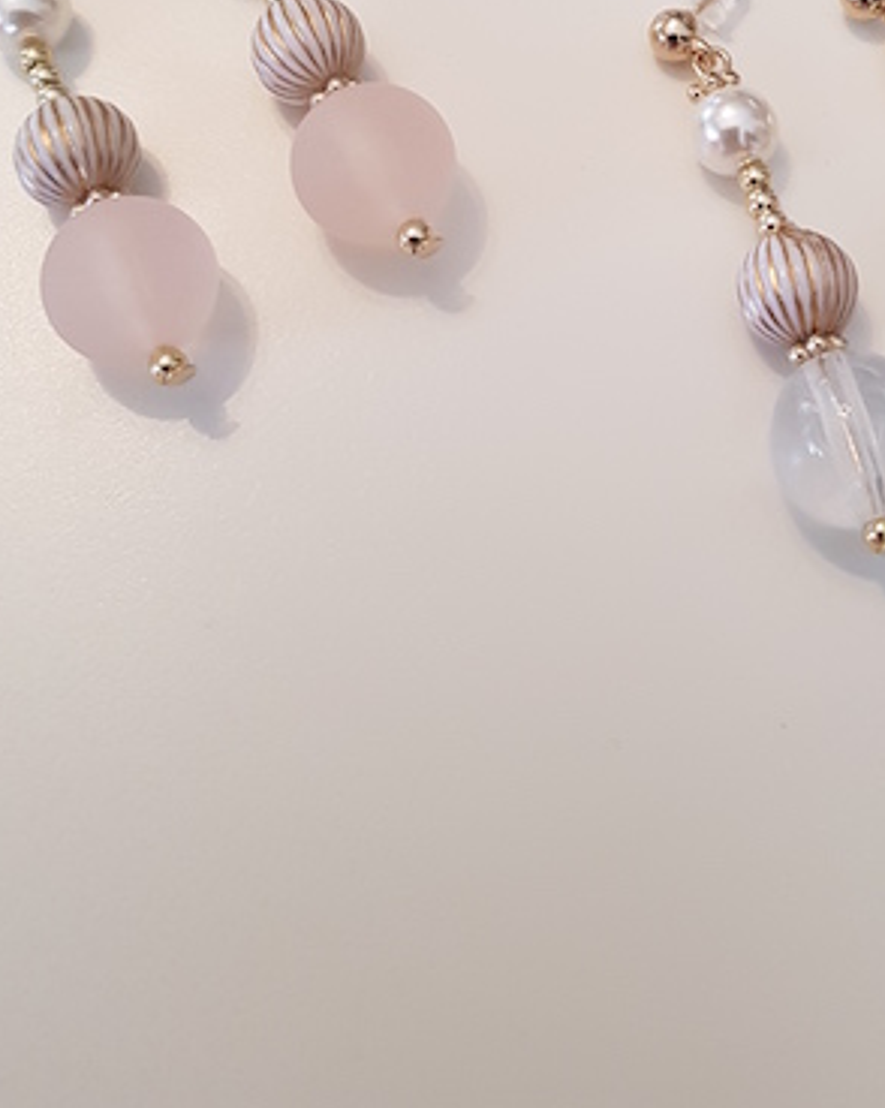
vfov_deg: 37.8
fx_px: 1507
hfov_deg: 32.5
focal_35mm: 46
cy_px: 119
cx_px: 587
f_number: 1.7
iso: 160
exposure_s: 1/50
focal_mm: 4.2
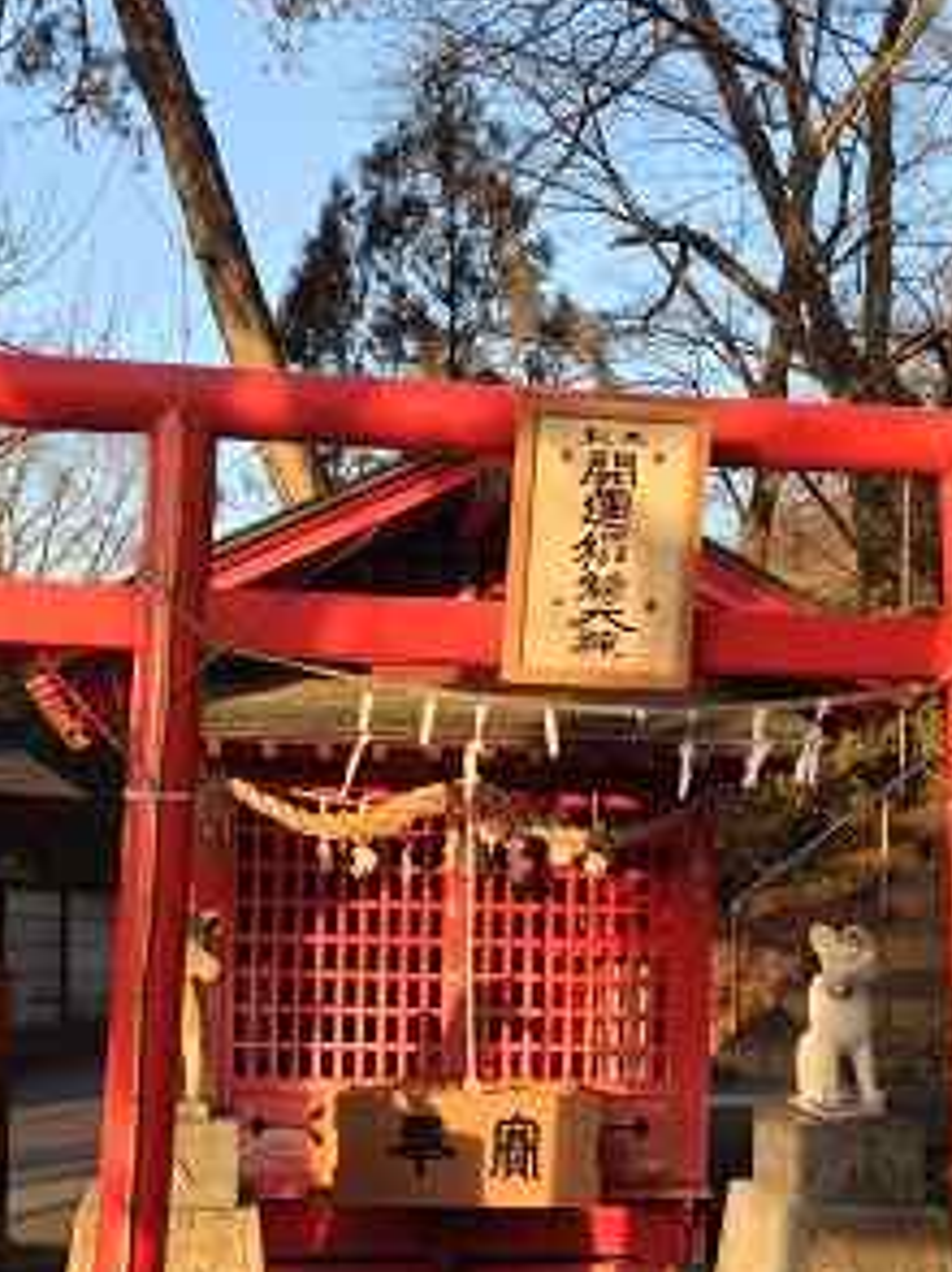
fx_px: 2240
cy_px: 917
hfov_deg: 24.0
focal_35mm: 61
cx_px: 511
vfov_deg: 31.3
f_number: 2.4
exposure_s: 1/233
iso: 50
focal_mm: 4.28
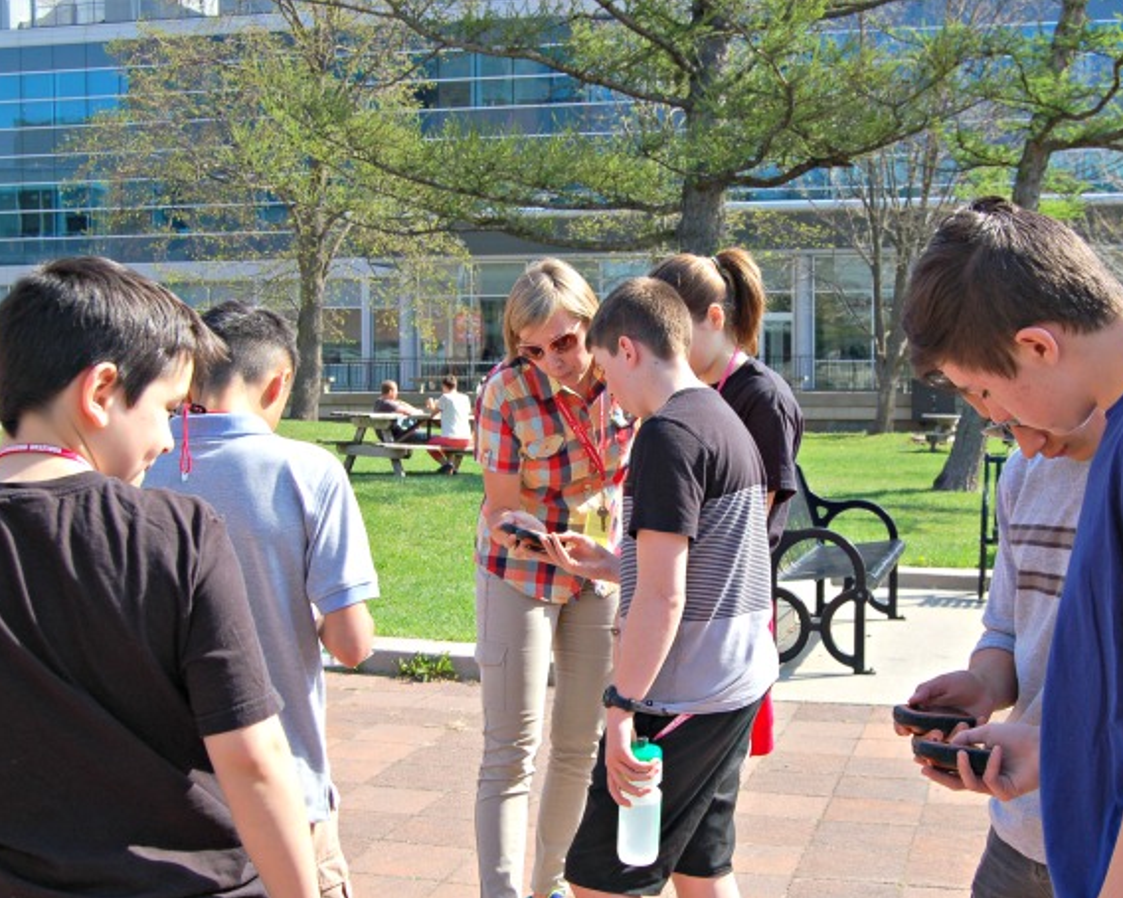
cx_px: 639
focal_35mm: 52
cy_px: 458
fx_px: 1728
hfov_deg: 35.9
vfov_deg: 29.1
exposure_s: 1/200
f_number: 7.1
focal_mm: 30
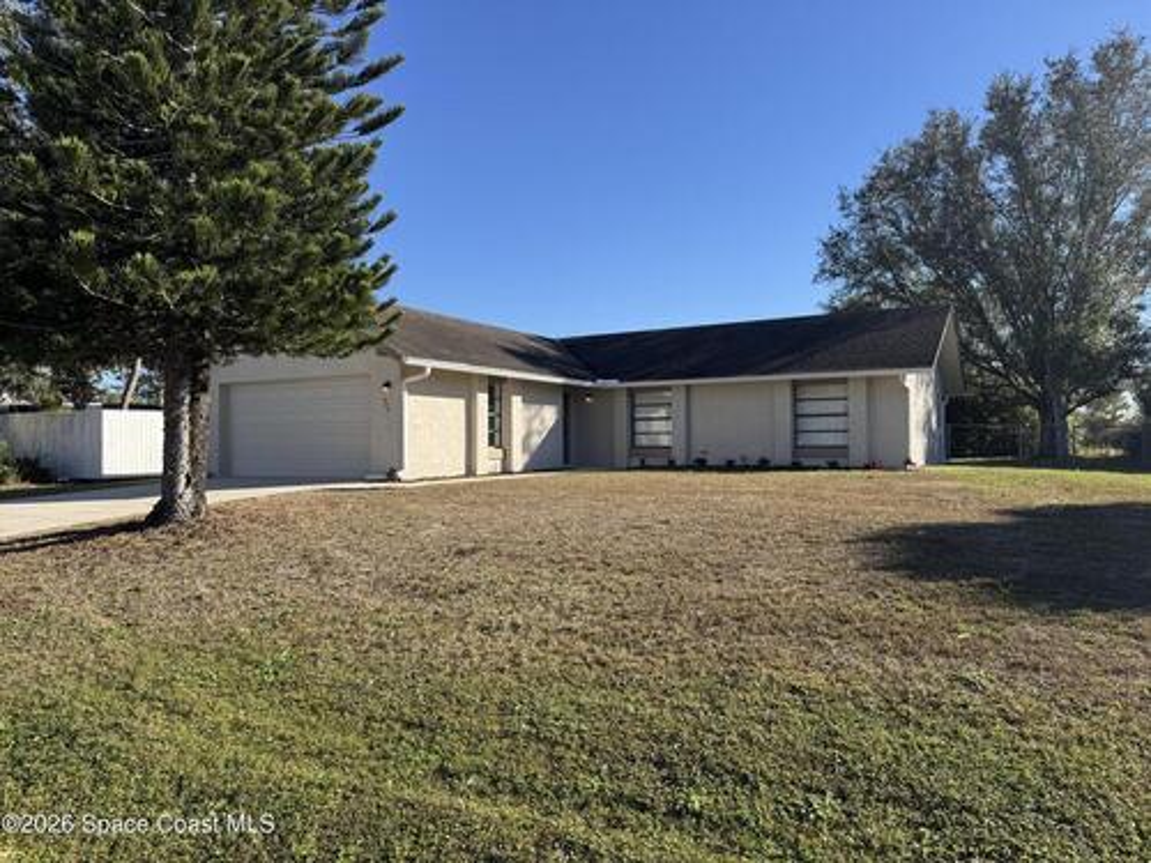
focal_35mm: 24
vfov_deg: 56.8
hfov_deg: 71.6
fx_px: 798
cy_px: 432
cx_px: 576
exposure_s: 1/3096
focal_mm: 6.76
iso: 80
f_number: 1.78
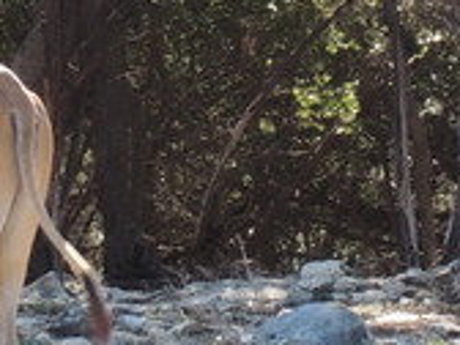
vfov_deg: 3.9
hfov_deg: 5.2
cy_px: 104
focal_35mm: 381
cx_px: 438
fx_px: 5063
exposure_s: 1/200
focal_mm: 8.9
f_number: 3.6
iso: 100
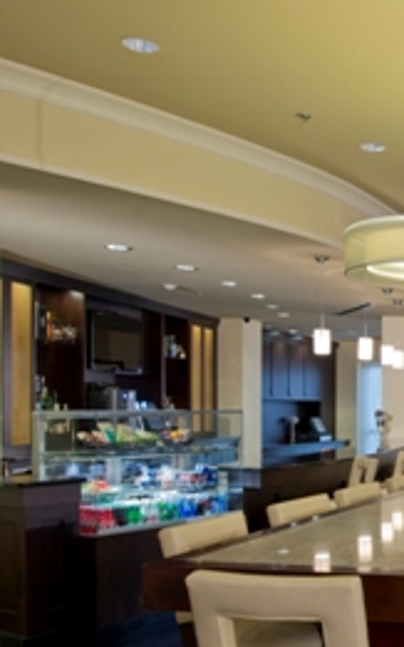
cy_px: 418
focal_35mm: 45
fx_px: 793
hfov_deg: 23.5
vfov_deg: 43.9
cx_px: 587
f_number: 10
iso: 200
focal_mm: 18
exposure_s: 1/2
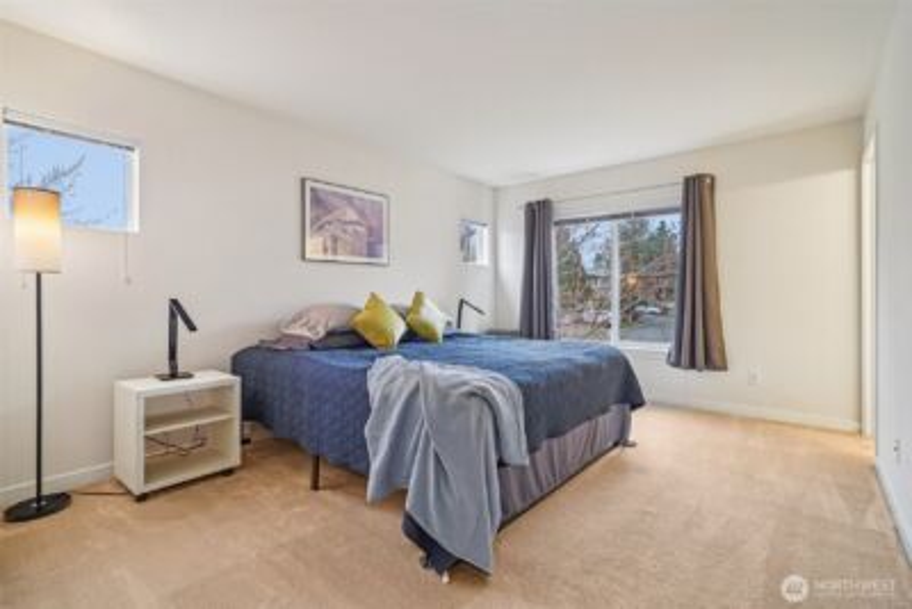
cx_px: 456
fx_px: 405
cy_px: 304
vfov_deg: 73.8
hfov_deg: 96.7
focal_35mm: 16
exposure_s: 1/15
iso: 1600
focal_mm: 16
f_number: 8
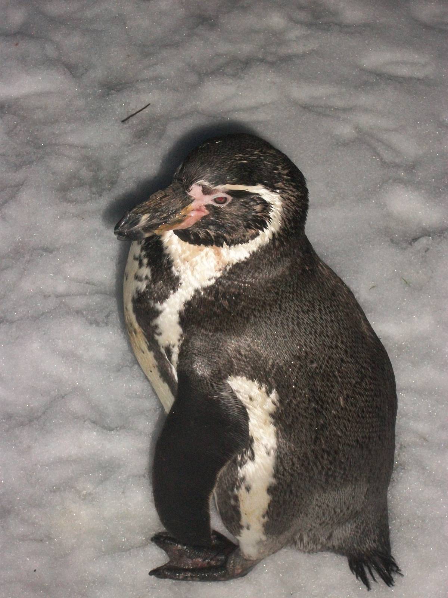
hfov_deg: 15.4
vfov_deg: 20.4
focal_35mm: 96
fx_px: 1657
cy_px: 299
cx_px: 224
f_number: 5.2
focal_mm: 17.1
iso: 400
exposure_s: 1/500
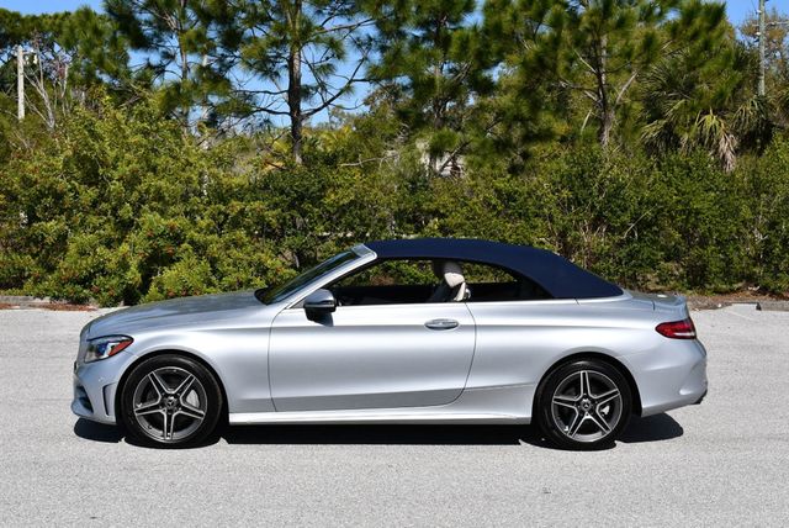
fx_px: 1141
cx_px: 394
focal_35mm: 52
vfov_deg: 26.0
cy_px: 264
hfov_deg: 38.2
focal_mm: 26
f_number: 9
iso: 100
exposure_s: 1/320
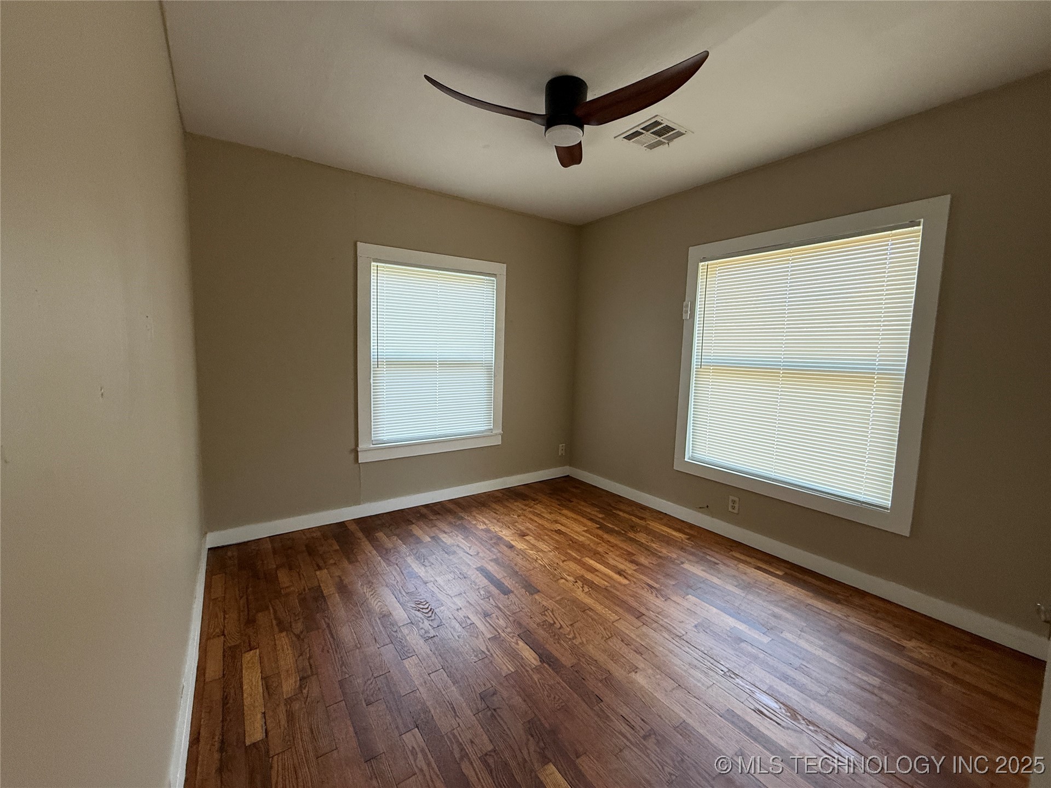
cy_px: 394
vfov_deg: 85.7
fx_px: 425
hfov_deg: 102.1
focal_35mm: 14
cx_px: 526
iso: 200
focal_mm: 2.22
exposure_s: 1/99
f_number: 2.2
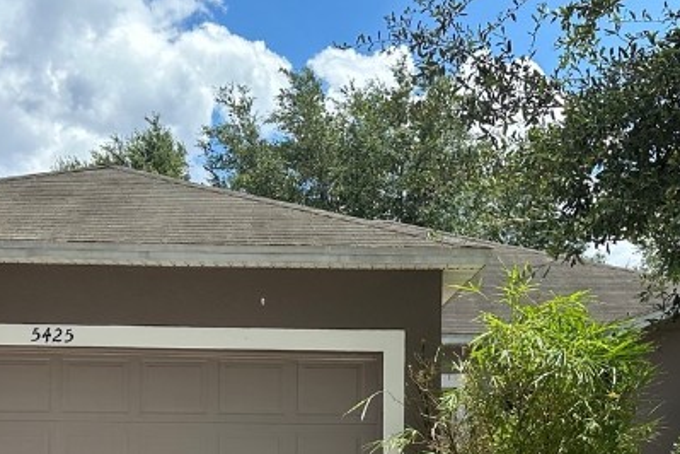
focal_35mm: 64
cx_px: 281
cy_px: 423
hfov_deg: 31.4
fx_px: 1209
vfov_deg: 20.7
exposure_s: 1/4016
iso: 80
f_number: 1.78
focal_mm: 6.86
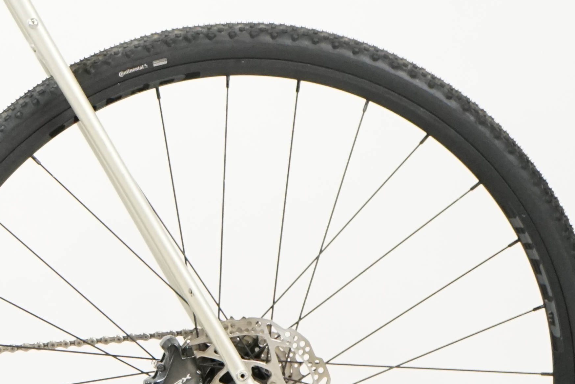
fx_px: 3498
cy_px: 151
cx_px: -343
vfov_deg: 6.3
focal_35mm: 219
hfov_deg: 9.1
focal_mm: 64
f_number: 5.6
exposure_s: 1/200
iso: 2500
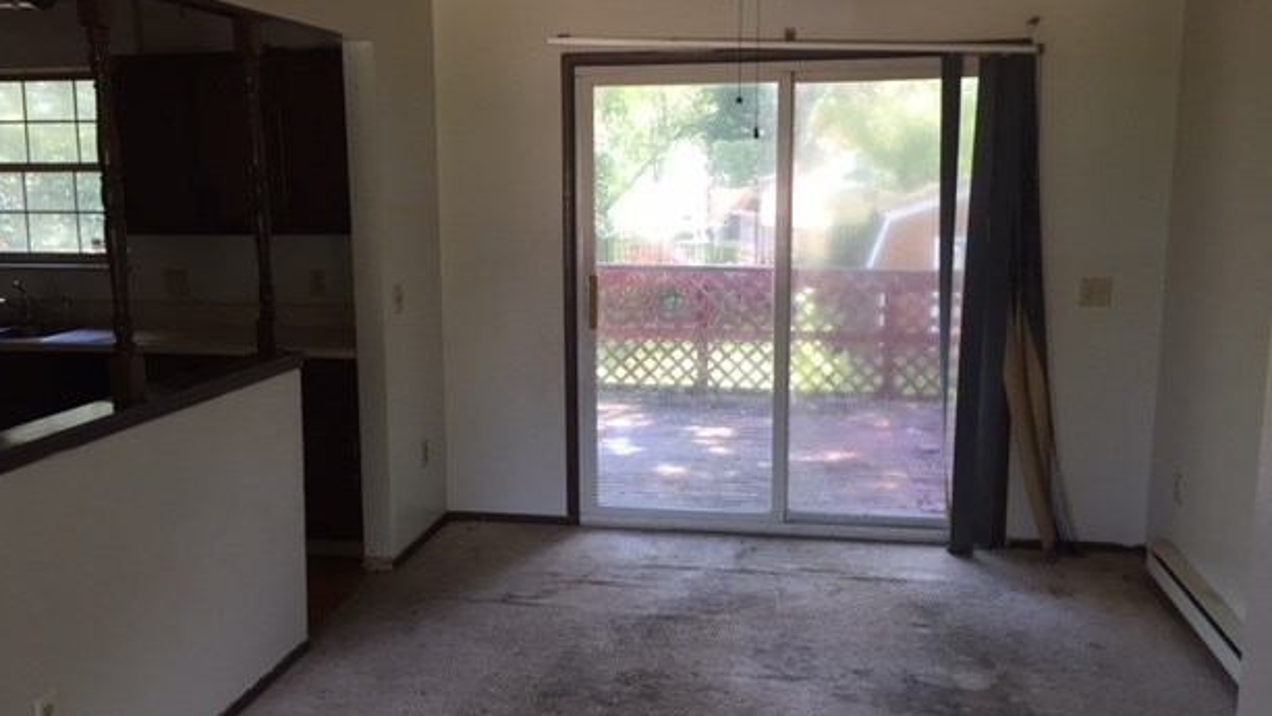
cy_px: 359
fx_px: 1113
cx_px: 625
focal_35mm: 33
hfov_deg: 59.5
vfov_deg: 35.7
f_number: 2.2
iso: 32
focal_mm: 4.15
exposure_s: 1/40
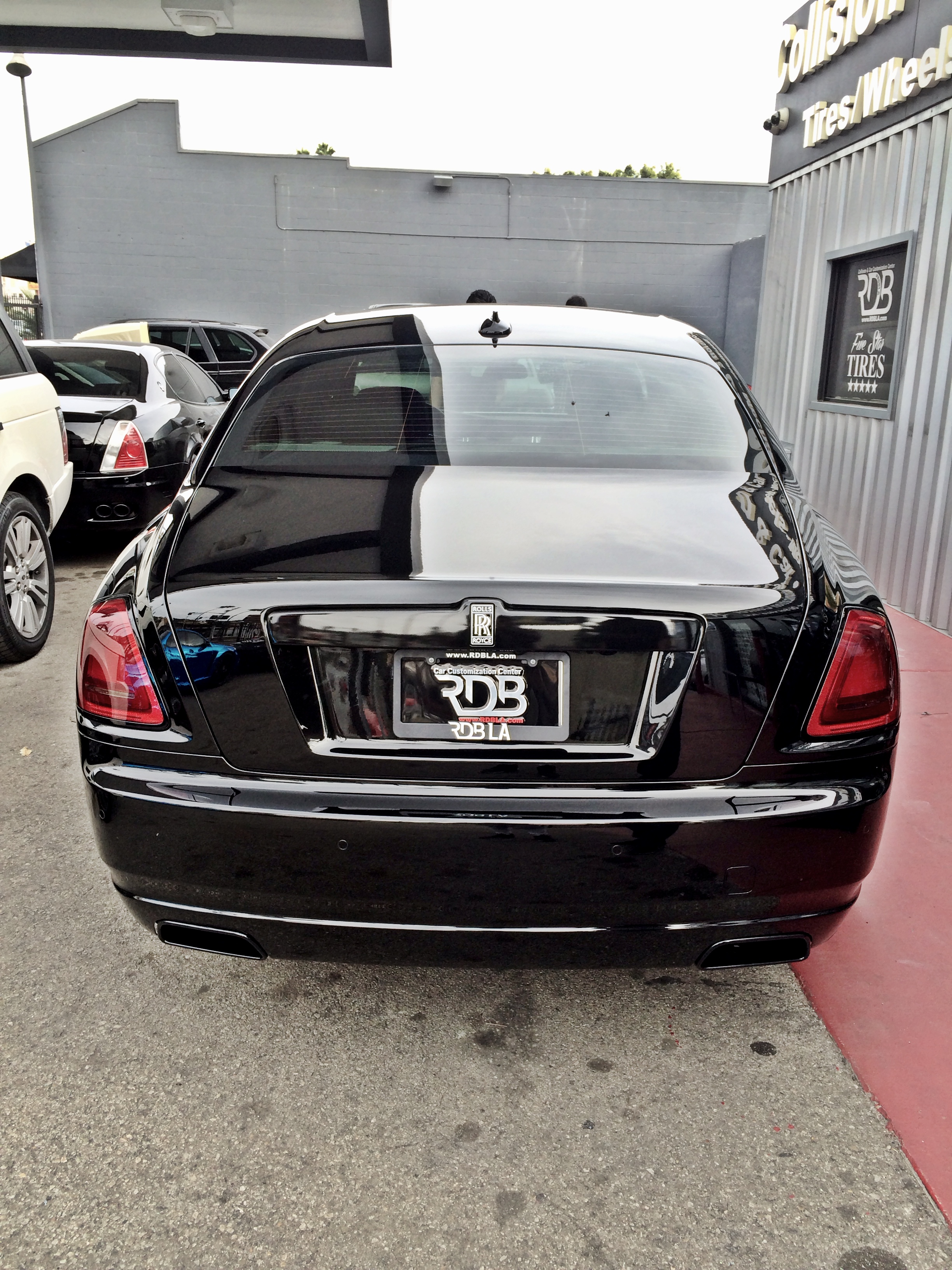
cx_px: 476
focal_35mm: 30
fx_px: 1100
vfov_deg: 60.0
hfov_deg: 46.8
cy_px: 635
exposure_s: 1/241
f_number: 2.2
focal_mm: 4.12
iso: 32
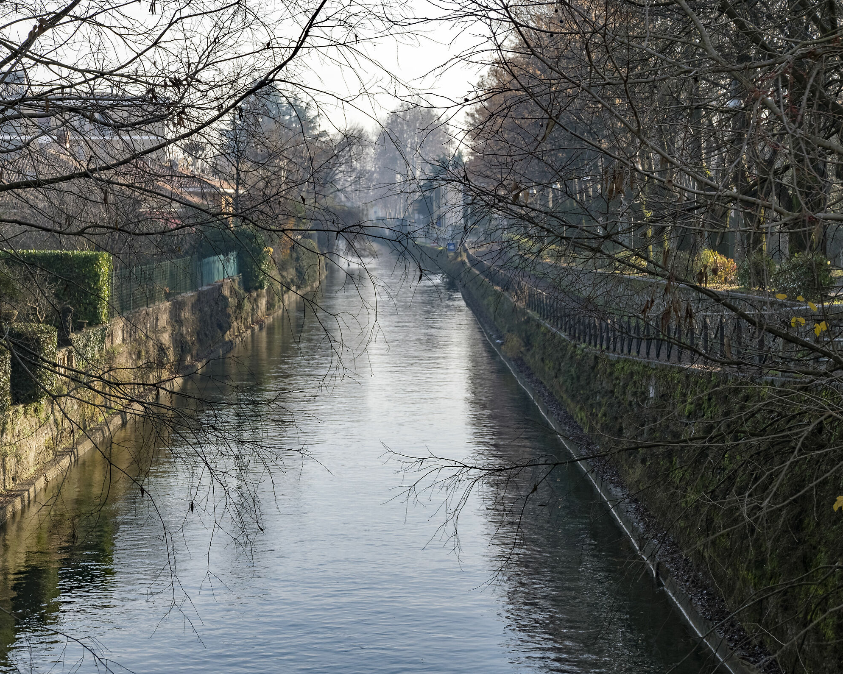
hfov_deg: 22.5
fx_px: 2121
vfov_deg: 18.1
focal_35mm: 85
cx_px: 392
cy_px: 339
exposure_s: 1/1600
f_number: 5.6
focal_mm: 34
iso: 200
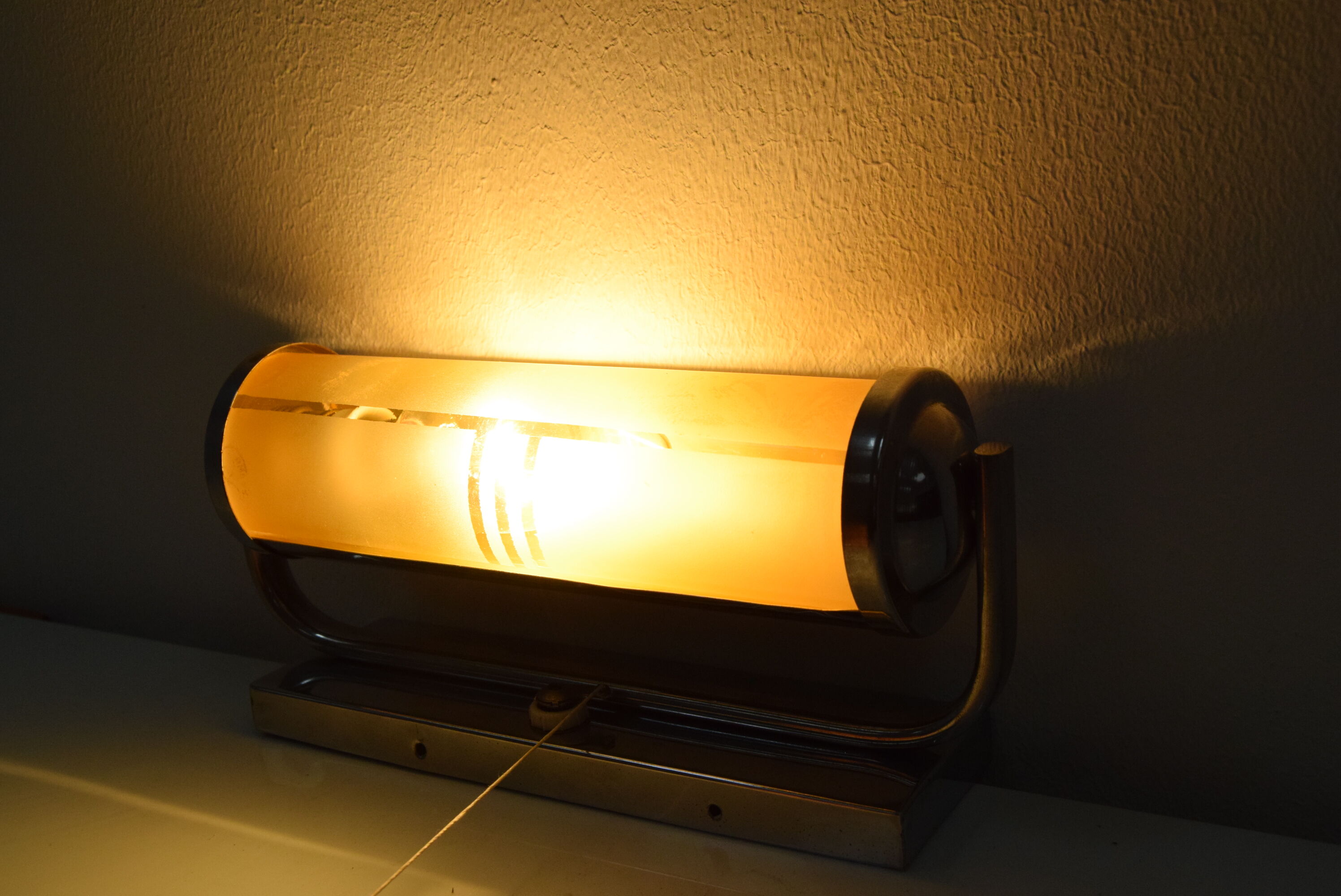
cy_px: 448
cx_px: 670
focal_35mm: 45
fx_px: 1677
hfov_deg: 43.6
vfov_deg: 29.9
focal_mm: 30
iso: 1600
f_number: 10
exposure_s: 1/400
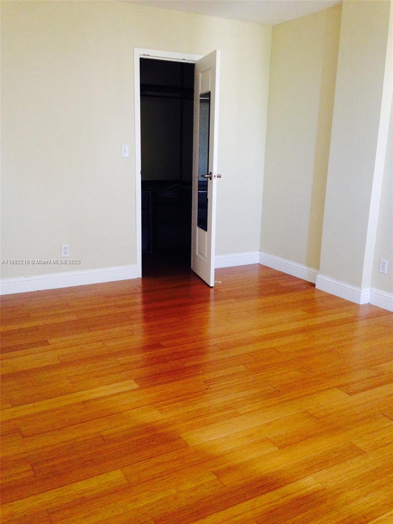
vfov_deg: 55.4
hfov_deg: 42.9
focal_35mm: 33
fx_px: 500
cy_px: 262
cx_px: 196
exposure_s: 1/20
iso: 250
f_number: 2.4
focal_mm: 4.12
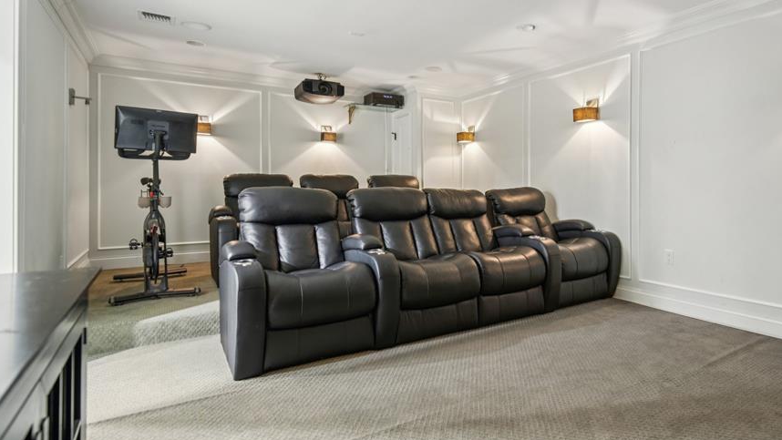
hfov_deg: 85.9
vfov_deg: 55.8
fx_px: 415
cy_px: 194
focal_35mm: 20
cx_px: 457
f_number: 3.5
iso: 400
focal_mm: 16
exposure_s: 1/1.25
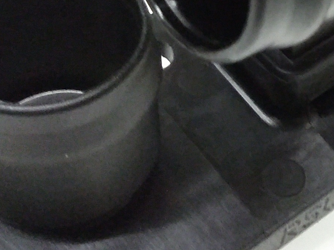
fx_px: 1119
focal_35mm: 116
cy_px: -21
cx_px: 370
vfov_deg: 12.6
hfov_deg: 16.4
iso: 400
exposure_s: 1/15
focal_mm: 3.4
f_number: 2.4
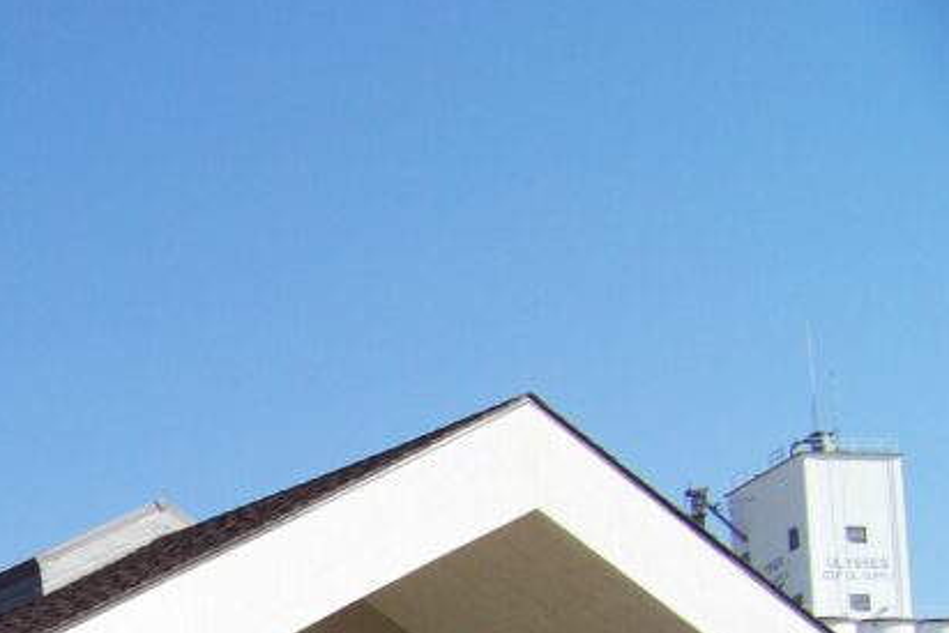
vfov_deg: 14.2
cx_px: -207
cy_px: 799
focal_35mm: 93
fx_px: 2452
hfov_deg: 20.4
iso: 64
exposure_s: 1/500
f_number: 4
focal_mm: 5.85
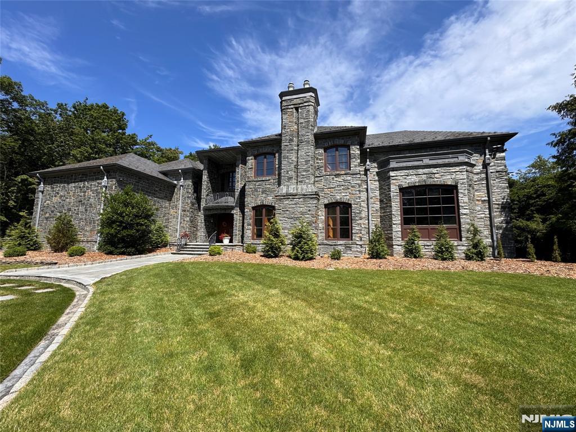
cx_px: 288
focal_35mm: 14
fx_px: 233
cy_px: 216
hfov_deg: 102.1
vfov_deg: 85.7
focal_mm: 2.22
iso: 40
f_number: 2.2
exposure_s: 1/1277
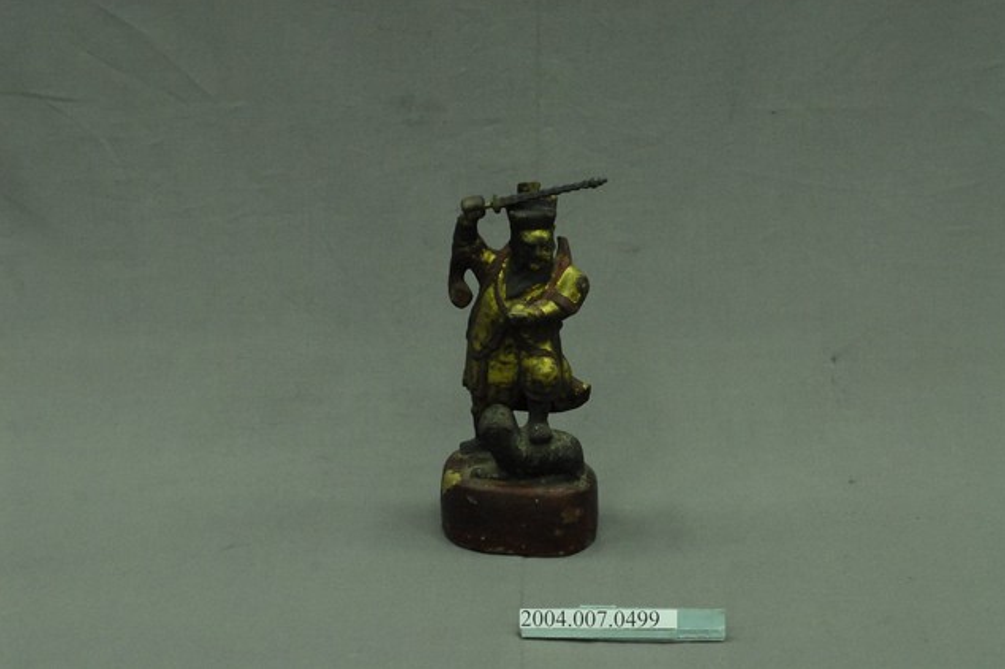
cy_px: 331
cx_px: 506
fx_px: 2539
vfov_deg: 15.0
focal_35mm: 91
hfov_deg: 22.4
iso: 1000
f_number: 10
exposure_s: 1/13
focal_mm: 60
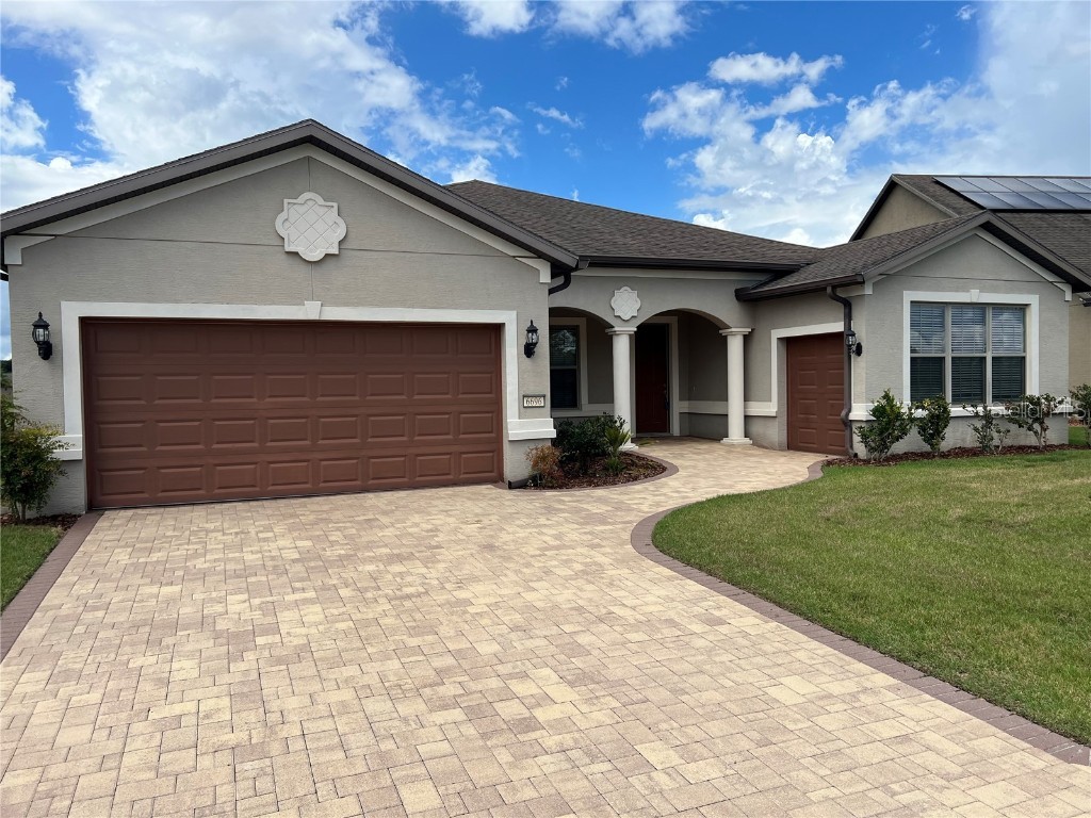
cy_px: 409
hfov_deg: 67.3
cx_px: 546
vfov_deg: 53.1
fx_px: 819
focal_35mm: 26
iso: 50
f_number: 1.5
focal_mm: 5.7
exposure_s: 1/5319
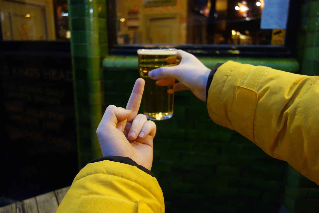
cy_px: 106
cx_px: 160
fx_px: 248
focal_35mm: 28
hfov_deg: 65.5
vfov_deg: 46.4
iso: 500
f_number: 1.8
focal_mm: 10.4
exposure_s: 1/30
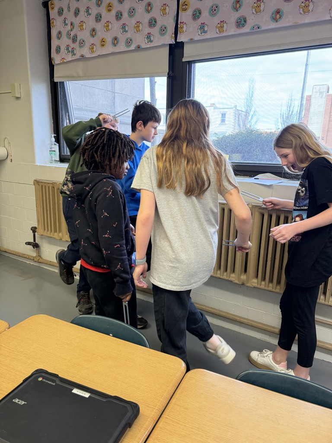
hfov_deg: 56.8
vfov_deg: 71.6
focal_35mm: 24
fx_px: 307
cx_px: 166
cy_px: 222
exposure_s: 1/120
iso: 125
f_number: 1.78
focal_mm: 6.76
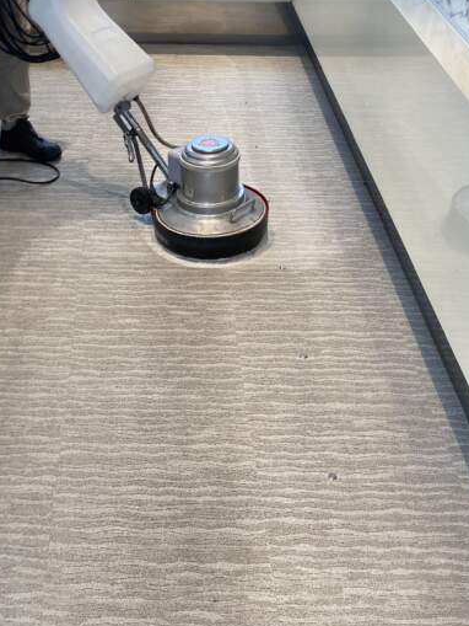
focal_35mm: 44
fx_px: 795
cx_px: 123
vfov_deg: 42.5
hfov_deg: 32.3
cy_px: 407
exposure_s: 1/60
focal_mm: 3.99
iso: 64
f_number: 1.8
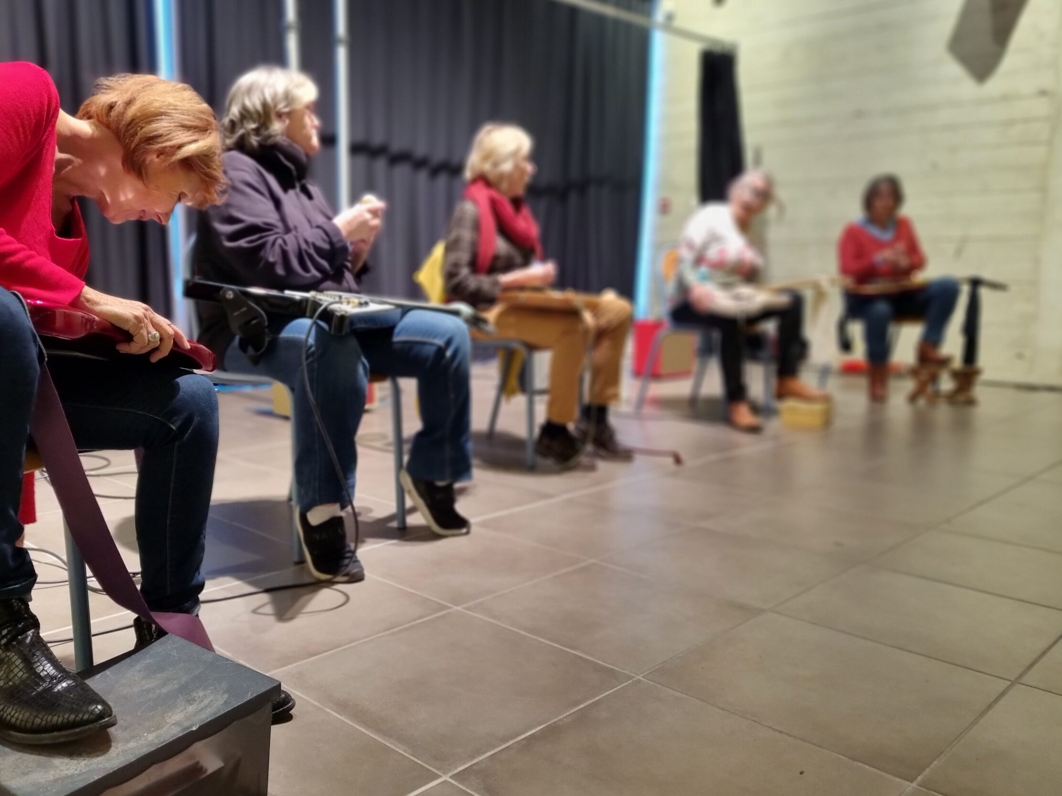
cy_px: 383
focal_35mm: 30
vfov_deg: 46.8
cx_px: 486
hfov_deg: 59.9
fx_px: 920
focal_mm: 5.4
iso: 250
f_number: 1.8
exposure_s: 1/33
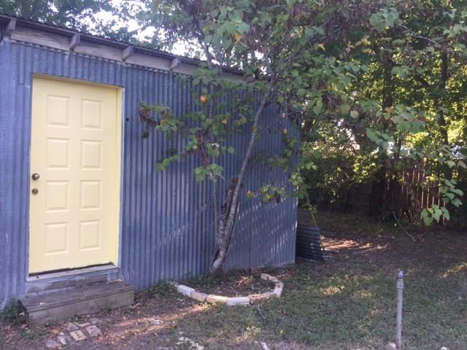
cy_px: 175
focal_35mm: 29
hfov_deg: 61.7
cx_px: 234
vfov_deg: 48.2
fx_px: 391
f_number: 2.2
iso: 32
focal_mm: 4.15
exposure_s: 1/120
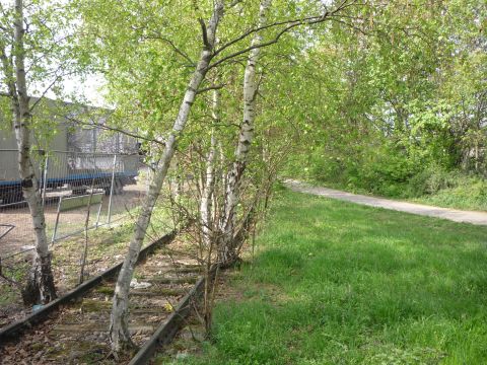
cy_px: 182
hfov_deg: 56.8
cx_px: 244
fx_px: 450
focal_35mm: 32
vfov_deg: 44.2
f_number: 4
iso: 100
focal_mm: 5.2
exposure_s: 1/200
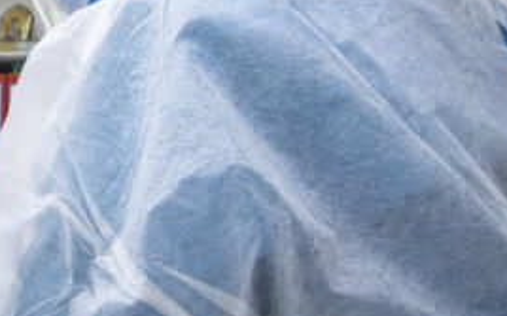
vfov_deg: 11.2
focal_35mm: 114
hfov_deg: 17.3
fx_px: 1574
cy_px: -79
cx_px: -140
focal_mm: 26
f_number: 6.3
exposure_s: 1/200
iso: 2500
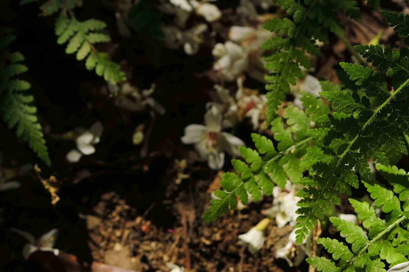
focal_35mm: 118
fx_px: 1339
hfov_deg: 17.3
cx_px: 275
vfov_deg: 11.5
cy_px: 269
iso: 200
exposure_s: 1/1000
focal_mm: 38
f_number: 4
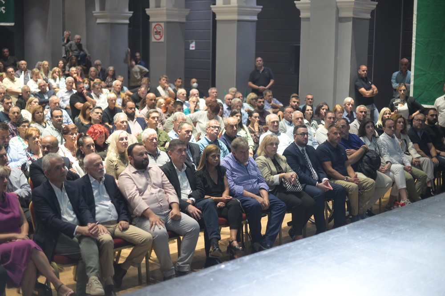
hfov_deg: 39.6
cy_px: 148
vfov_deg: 27.0
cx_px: 222
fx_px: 618
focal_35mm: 50
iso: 2000
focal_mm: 50
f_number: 2
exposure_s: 1/125
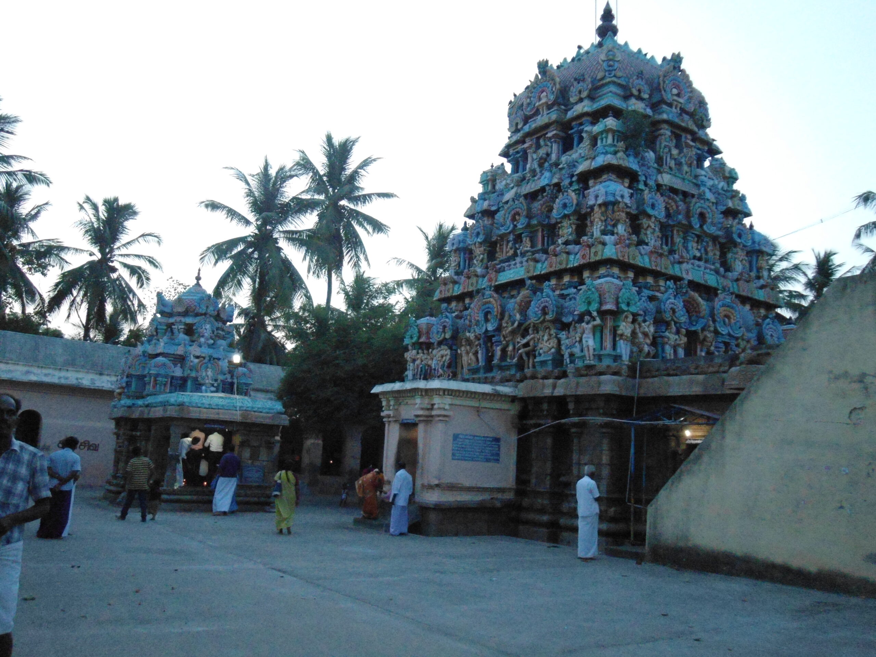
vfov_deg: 45.4
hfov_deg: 58.4
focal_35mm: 31
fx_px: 784
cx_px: 438
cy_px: 328
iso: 800
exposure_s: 1/80
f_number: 3
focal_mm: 5.6
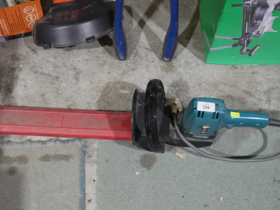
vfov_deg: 30.9
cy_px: 106
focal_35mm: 47
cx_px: 133
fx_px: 380
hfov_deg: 40.4
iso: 1000
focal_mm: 22
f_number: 4.7
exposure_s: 1/60
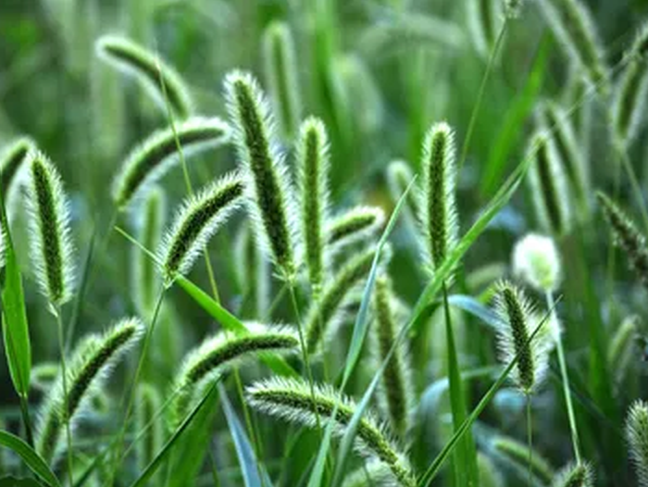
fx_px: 3391
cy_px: 244
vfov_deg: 8.2
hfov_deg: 10.9
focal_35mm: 181
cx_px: 302
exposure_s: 1/160
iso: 200
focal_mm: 110
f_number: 4.8
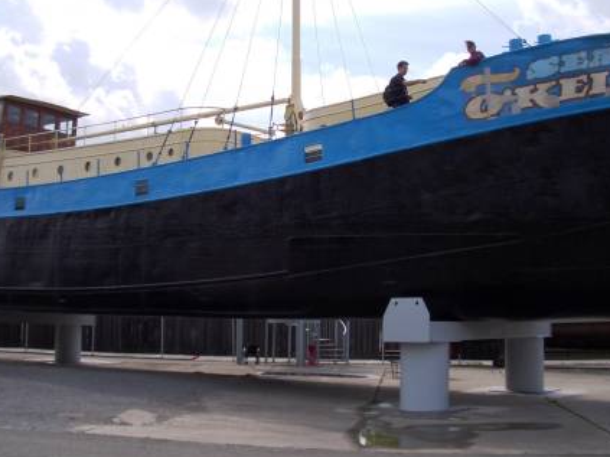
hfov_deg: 40.4
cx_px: 277
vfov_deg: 30.7
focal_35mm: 47
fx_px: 828
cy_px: 161
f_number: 4.3
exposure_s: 1/640
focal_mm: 5.8
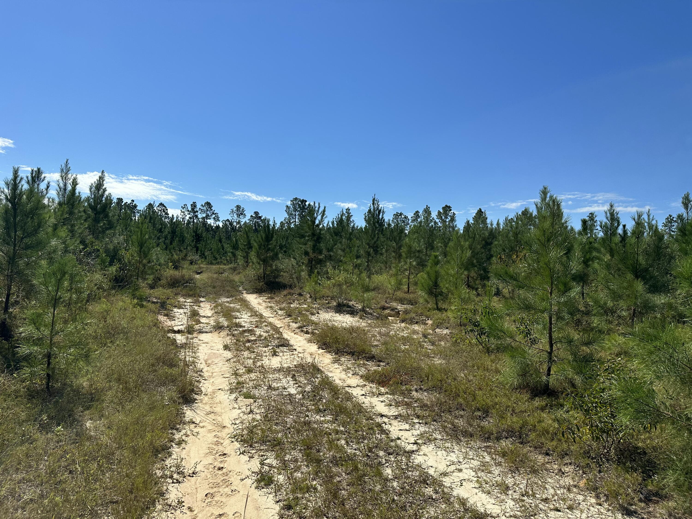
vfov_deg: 56.8
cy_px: 260
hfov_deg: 71.6
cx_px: 346
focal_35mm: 24
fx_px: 480
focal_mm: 6.86
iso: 80
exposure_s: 1/7576
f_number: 1.78
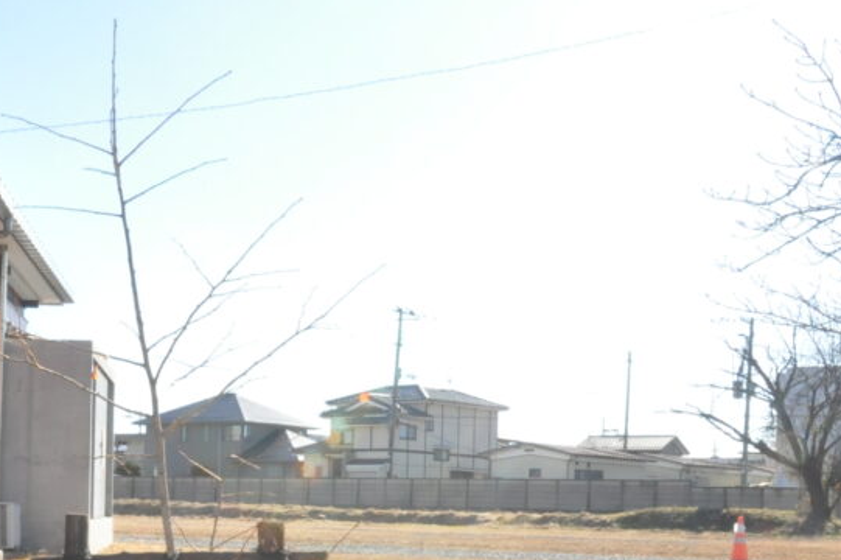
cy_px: 500
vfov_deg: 21.7
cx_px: 260
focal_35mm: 61
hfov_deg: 32.5
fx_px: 1424
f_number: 22
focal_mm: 20
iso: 1250
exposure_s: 1/200
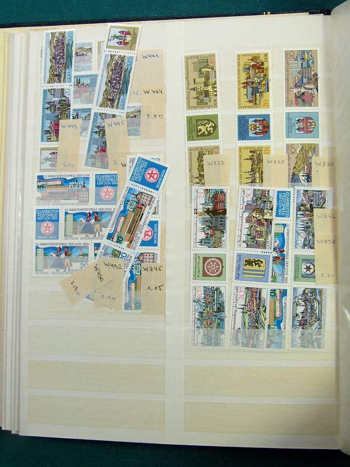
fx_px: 445
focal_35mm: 33
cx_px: 175
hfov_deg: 42.9
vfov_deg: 55.4
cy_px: 234
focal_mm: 5.9
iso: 100
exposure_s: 1/125
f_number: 4
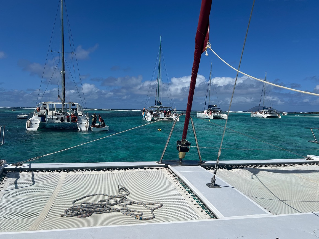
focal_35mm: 27
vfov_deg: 51.4
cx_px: 165
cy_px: 120
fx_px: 249
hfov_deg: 65.3
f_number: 1.5
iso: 50
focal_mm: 5.7
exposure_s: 1/12658
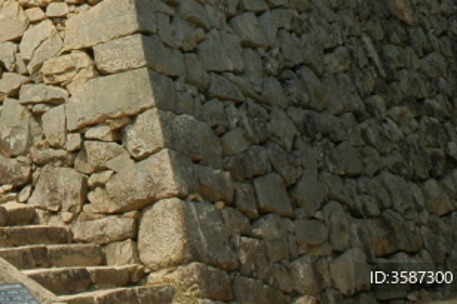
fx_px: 1962
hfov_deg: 13.0
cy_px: -198
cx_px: -62
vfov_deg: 8.6
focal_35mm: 155
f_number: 10
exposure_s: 1/250
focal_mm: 31
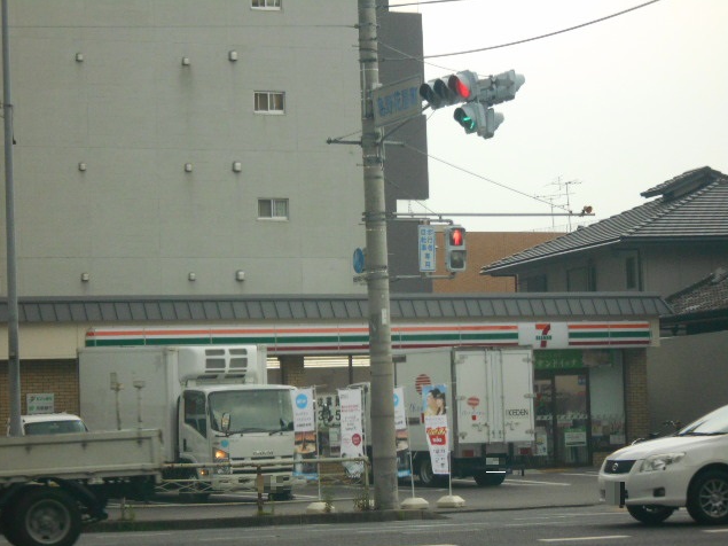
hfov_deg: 15.1
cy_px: 273
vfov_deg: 11.3
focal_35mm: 131
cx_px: 362
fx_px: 2755
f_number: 6.5
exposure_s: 1/100
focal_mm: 23
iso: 400
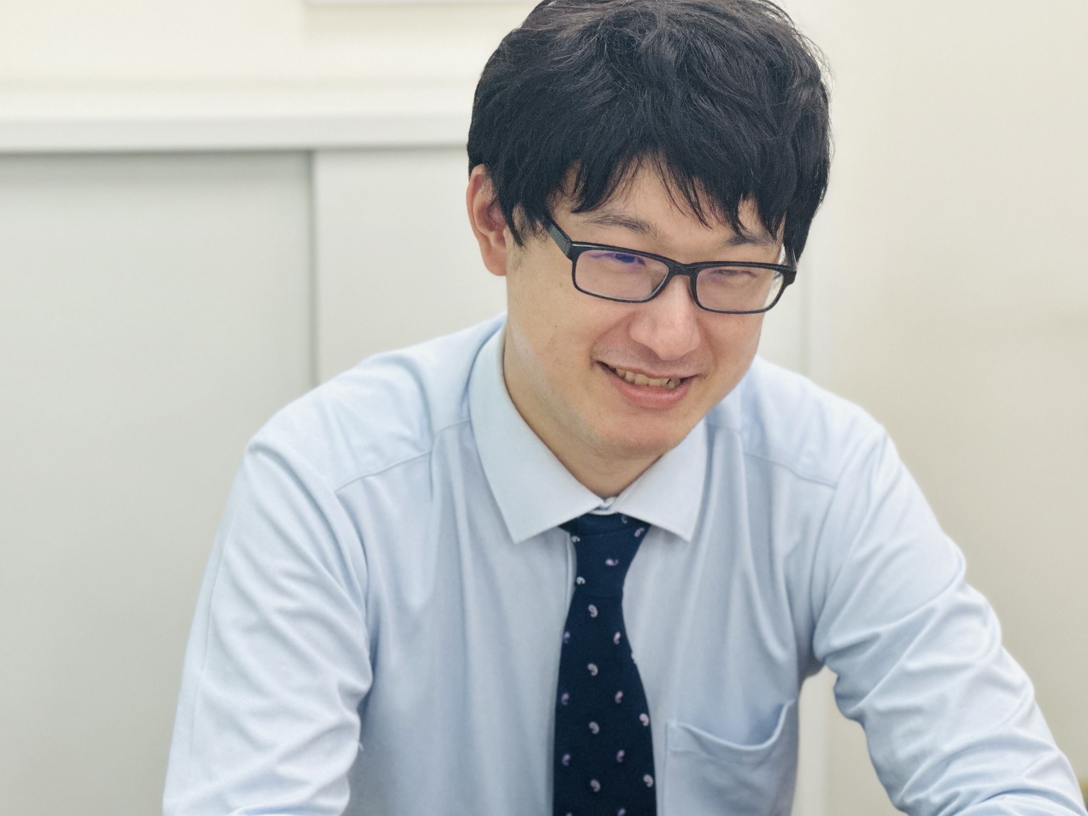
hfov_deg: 18.0
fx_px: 3426
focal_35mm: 109
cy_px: 539
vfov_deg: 13.6
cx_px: 584
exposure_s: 1/73
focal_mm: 9
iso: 250
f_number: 2.8
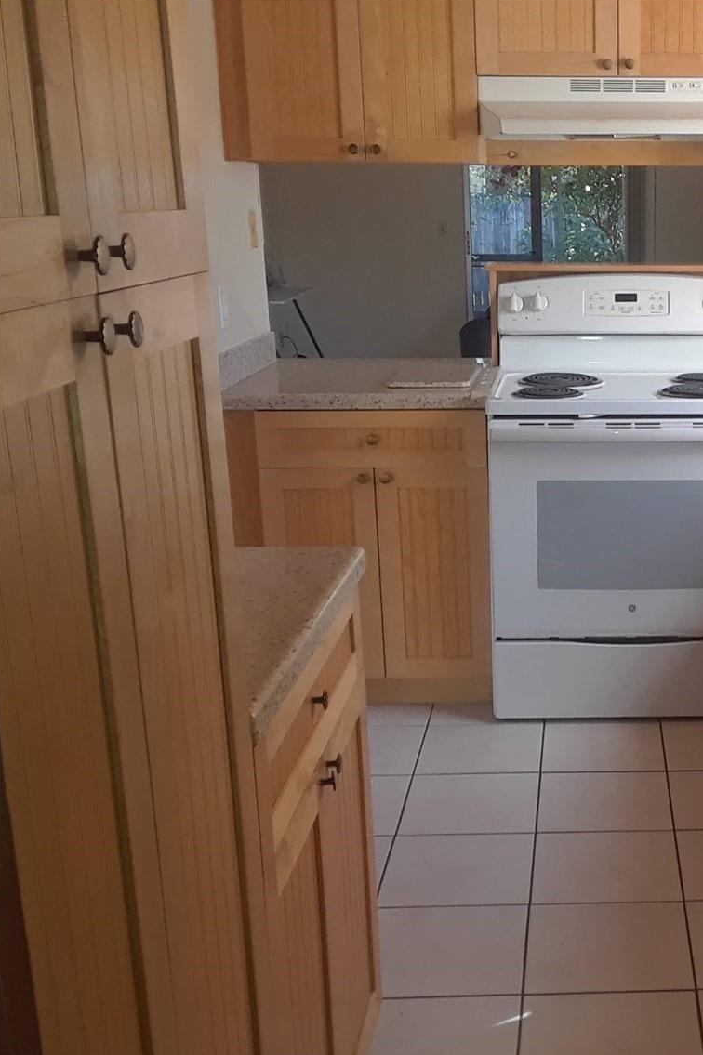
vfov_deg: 44.5
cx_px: 633
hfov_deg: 29.3
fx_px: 1290
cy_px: 551
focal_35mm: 44
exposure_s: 1/60
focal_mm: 2.47
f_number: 1.9
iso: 50
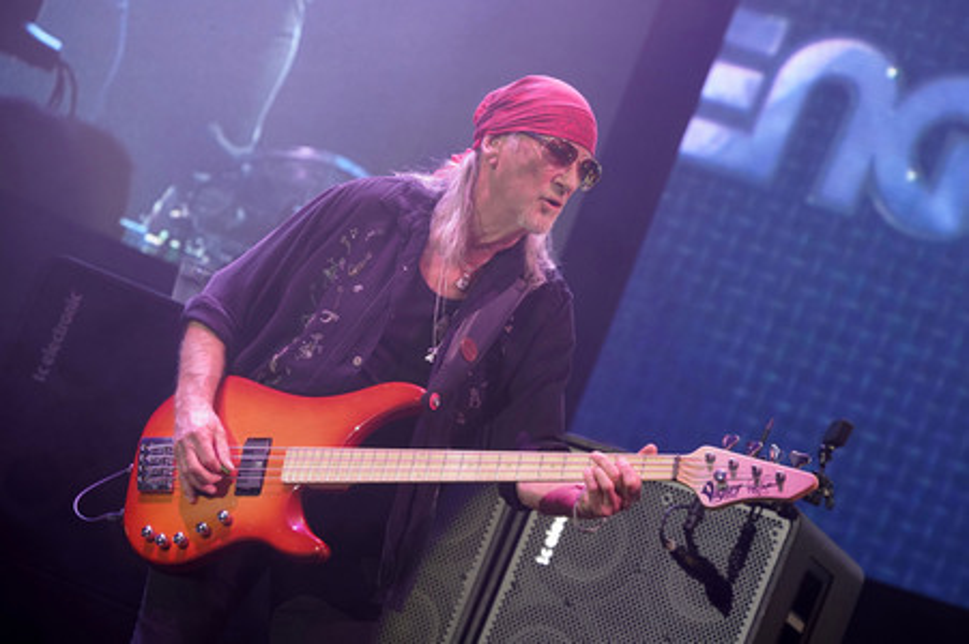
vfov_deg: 12.7
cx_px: 484
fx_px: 2905
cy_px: 322
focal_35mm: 108
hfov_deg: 18.9
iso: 1600
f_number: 5.6
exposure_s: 1/200
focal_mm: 108
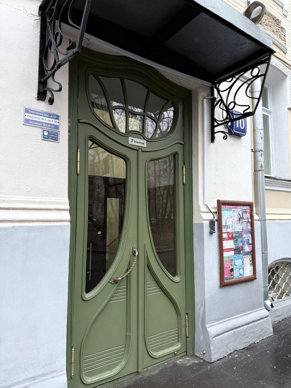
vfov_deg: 71.6
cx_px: 146
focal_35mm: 24
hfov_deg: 56.8
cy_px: 194
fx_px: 269
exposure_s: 1/83
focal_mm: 6.76
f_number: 1.78
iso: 200
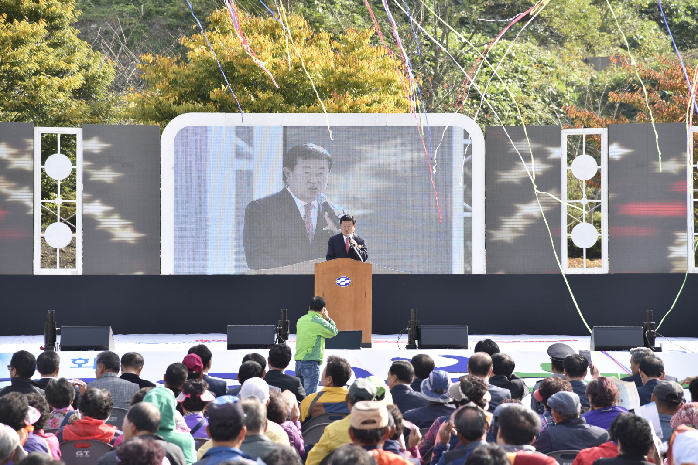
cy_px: 232
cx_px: 349
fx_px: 2327
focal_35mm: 120
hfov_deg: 17.1
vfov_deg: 11.4
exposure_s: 1/125
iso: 100
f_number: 5
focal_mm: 120
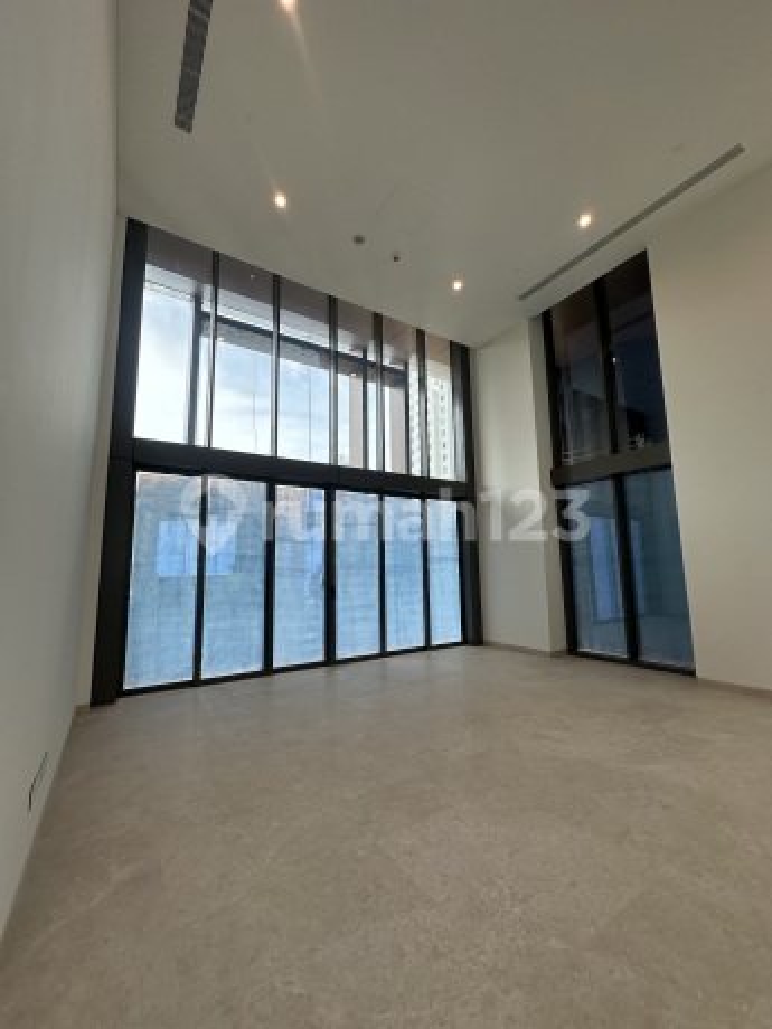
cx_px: 386
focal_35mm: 14
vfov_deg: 102.1
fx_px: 416
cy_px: 514
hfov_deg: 85.7
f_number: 2.2
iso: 40
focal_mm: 2.22
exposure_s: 1/201
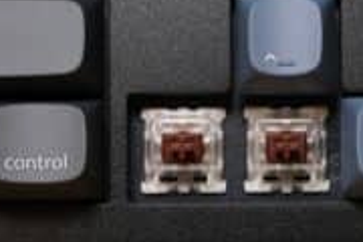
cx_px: 264
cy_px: 151
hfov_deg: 11.4
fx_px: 1815
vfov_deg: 7.6
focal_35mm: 180
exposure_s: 1/38
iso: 1600
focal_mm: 55
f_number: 8
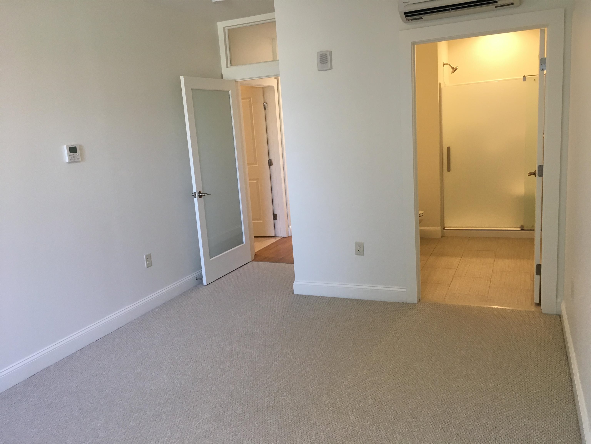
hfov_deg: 61.7
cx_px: 296
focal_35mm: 29
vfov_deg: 48.2
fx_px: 495
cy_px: 222
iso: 40
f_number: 2.2
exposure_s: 1/33
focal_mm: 4.15
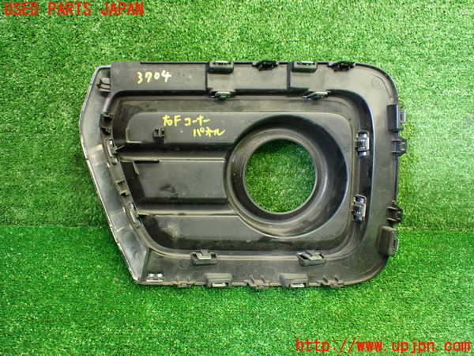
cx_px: 237
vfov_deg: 46.8
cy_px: 178
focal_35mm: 30
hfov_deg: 60.0
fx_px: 411
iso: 800
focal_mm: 5.4
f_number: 2.3
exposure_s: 1/80
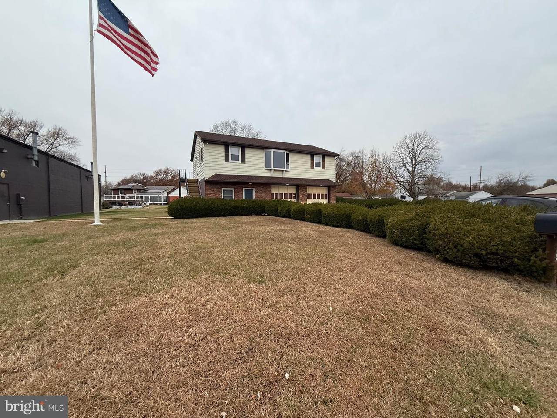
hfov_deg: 102.1
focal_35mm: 14
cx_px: 278
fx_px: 225
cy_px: 209
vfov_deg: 85.7
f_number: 2.2
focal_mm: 2.22
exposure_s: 1/99
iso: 160
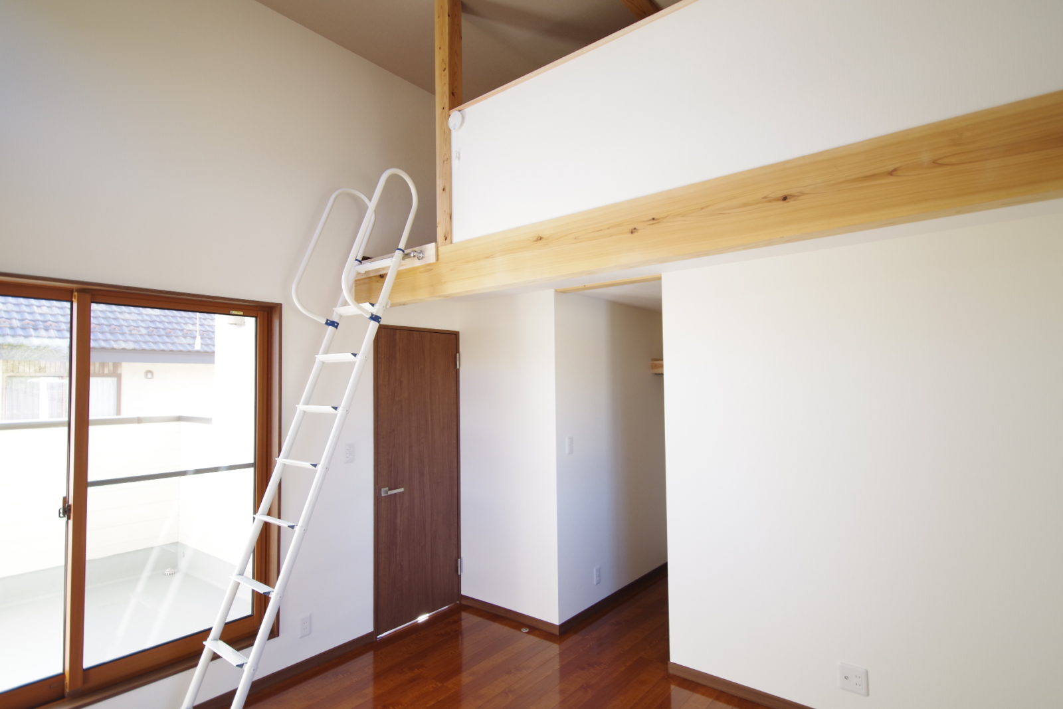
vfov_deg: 63.2
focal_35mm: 20
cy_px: 354
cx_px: 532
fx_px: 576
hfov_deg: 85.4
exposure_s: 1/25
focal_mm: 13
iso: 400
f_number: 4.5
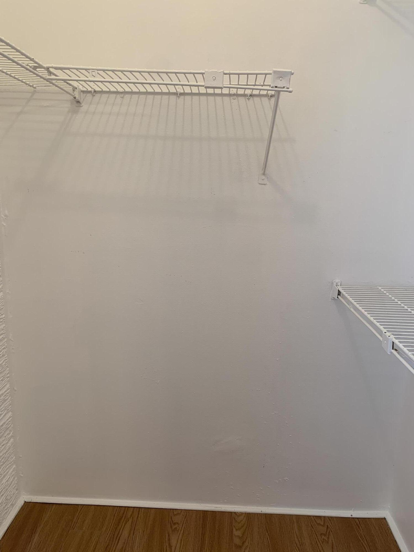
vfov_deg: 67.3
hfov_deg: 53.1
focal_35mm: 26
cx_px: 207
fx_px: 415
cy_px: 276
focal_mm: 4.25
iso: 80
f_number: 1.8
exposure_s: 1/60
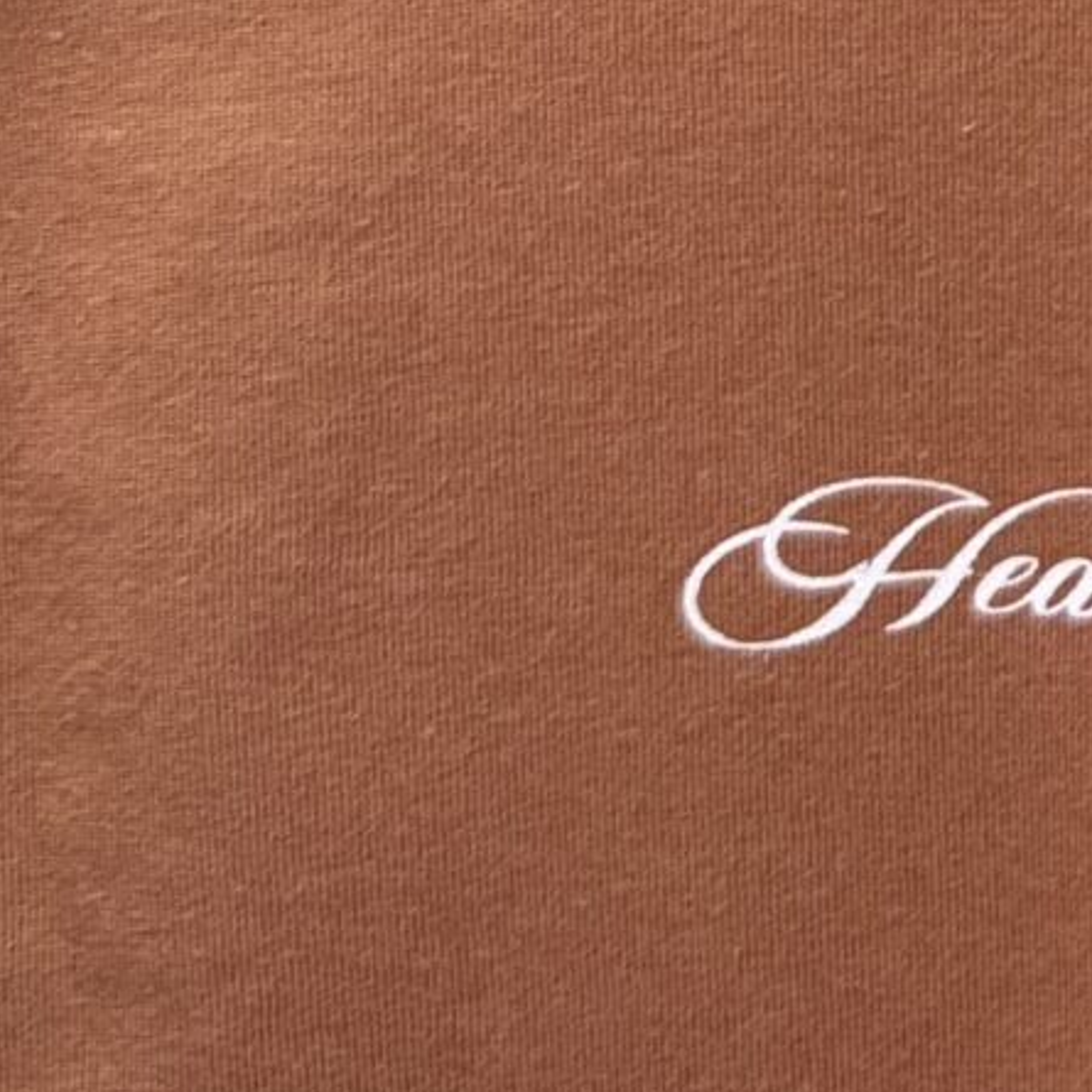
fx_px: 4354
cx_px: 2118
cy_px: -876
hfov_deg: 12.7
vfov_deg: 12.9
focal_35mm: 122
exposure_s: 1/100
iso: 100
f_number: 1.78
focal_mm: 6.76
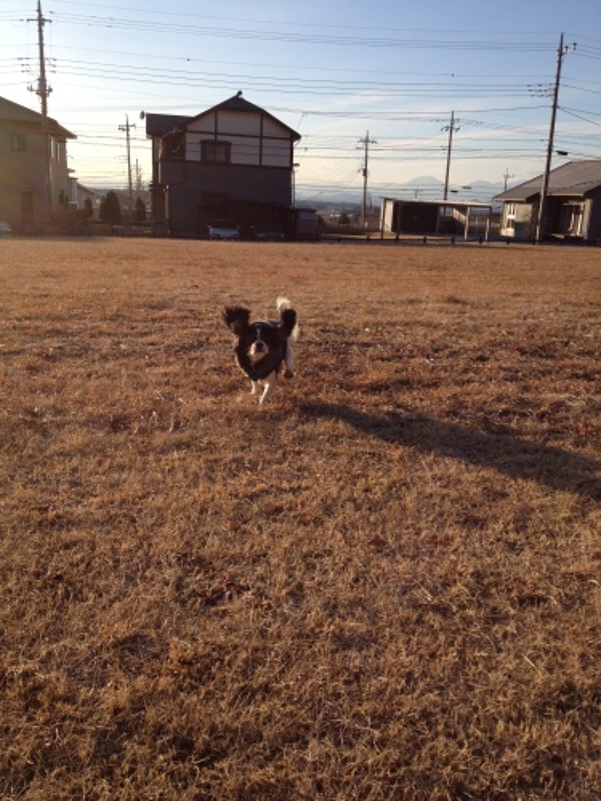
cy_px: 400
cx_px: 300
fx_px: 810
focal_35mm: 35
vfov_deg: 52.6
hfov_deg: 40.7
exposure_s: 1/1255
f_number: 2.4
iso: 50
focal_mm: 4.28
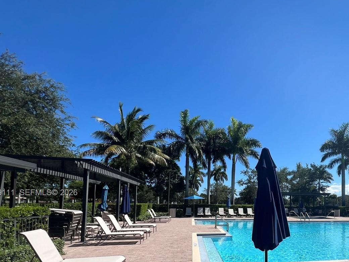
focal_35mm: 20
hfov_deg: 78.2
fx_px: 202
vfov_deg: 62.6
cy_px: 193
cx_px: 242
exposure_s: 1/2273
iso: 32
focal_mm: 1.57
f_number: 1.8
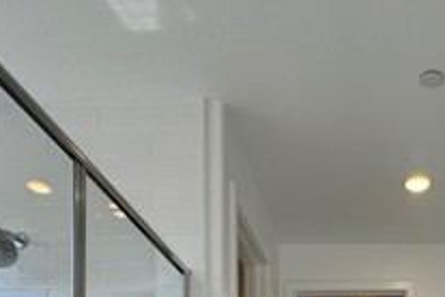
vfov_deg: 23.1
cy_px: 465
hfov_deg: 41.4
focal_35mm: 45
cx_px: 368
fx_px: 556
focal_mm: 2.22
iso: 40
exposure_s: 1/181
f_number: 2.2
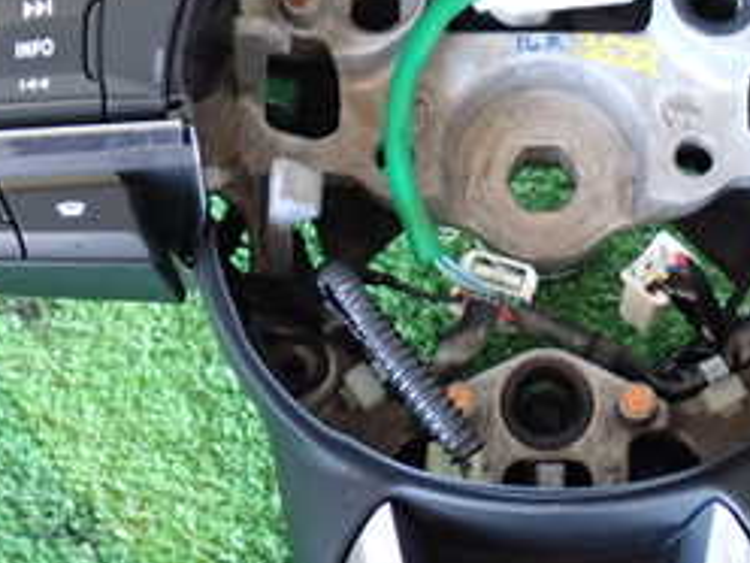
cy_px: 397
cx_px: 523
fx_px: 1885
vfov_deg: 16.9
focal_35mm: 87
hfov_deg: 22.4
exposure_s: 1/30
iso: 800
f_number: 2.5
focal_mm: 6.37
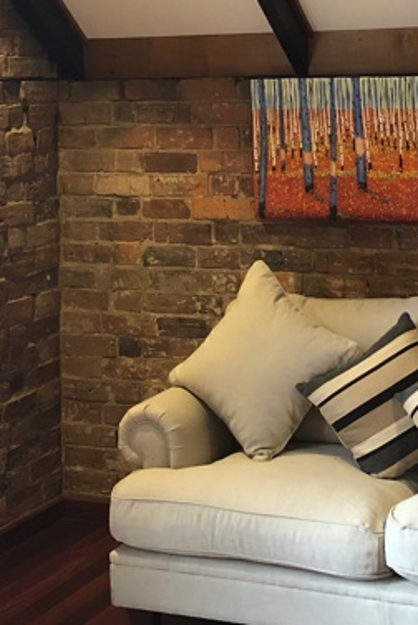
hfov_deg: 17.3
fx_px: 1373
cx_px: 265
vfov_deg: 25.3
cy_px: 139
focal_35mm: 79
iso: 80
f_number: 1.8
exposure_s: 1/17
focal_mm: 3.99
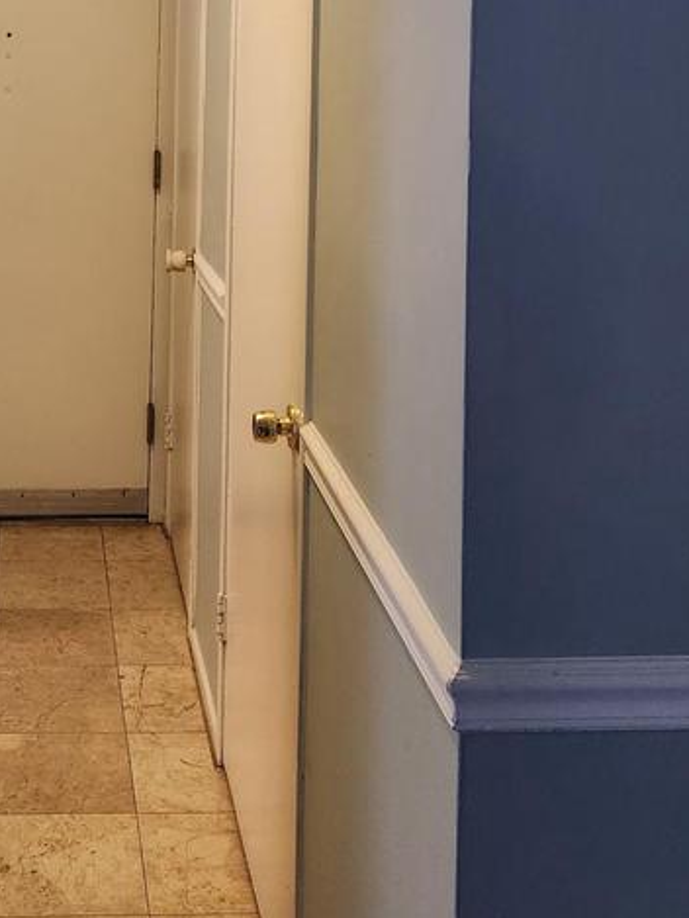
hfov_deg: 27.0
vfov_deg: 33.4
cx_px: 127
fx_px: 1406
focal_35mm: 53
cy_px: 20
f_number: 1.8
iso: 500
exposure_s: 1/120
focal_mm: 5.4
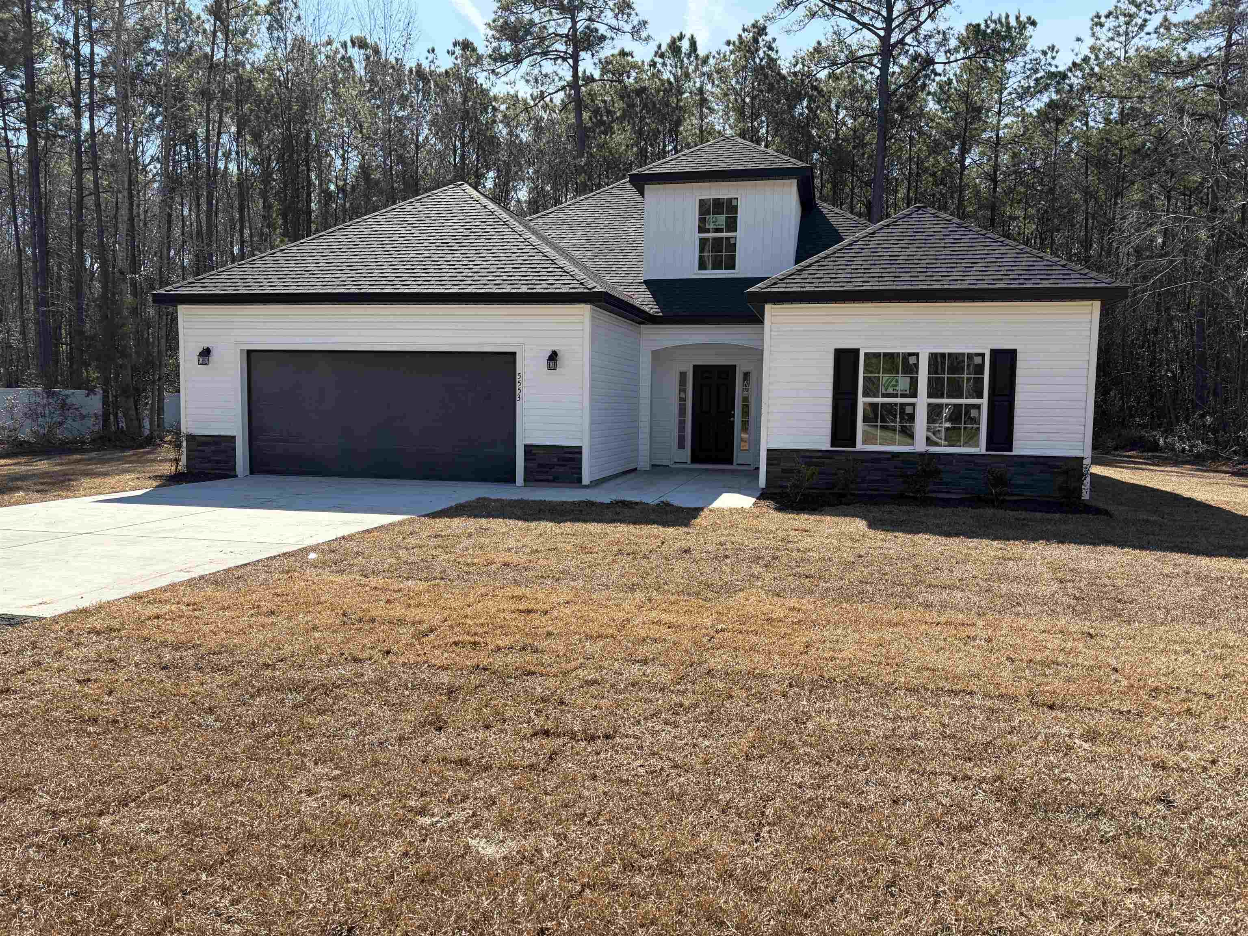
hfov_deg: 67.3
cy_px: 468
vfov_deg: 53.1
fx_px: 937
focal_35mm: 26
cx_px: 624
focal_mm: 5.96
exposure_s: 1/2451
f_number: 1.6
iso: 64
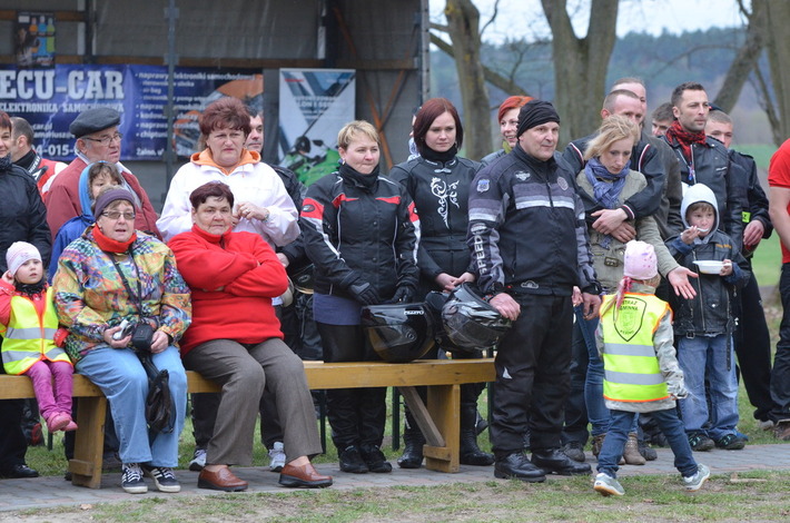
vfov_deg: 7.0
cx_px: 395
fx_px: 4270
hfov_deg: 10.6
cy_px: 262
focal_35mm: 195
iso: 1600
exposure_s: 1/500
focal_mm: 130
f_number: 5.6
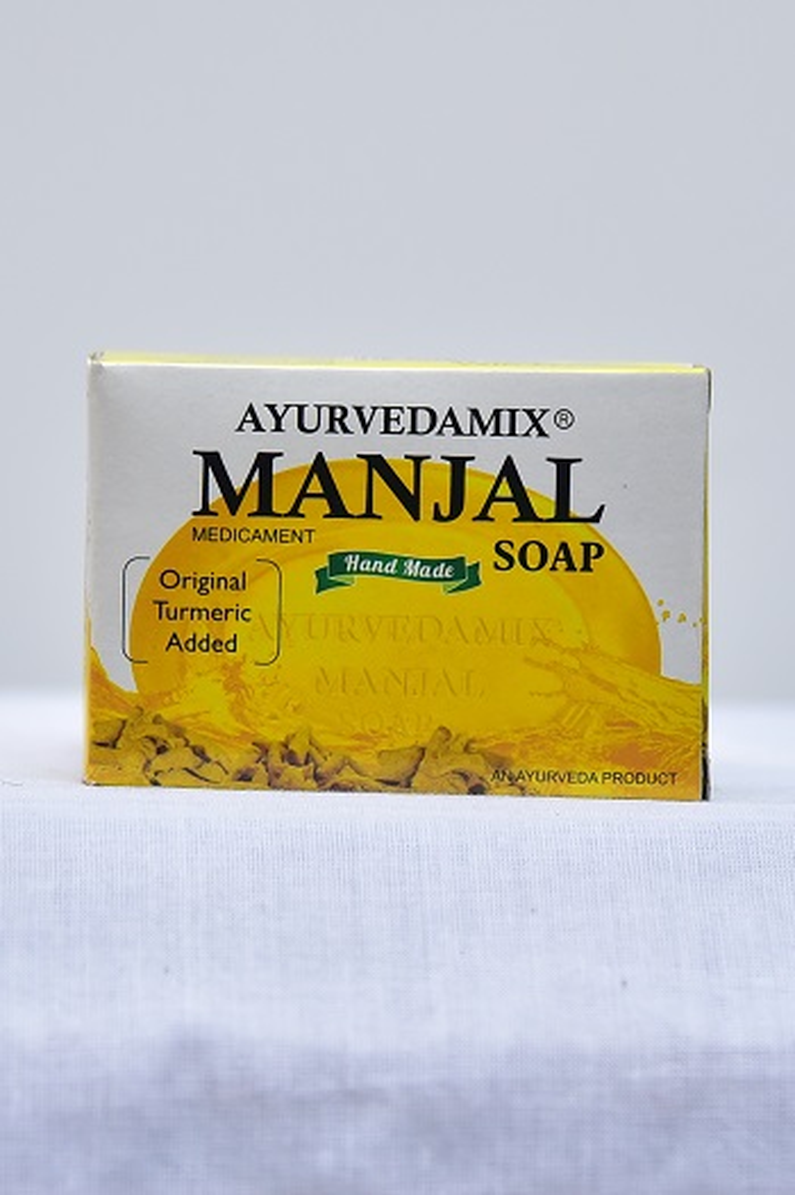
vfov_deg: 23.9
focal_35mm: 85
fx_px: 2819
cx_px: 398
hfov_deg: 16.1
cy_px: 598
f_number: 4
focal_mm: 85
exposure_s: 1/125
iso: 1250
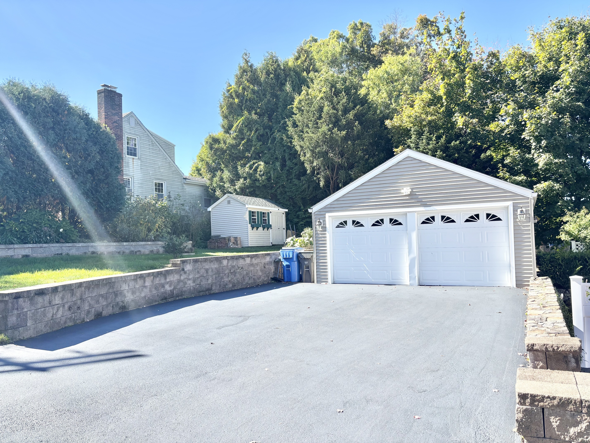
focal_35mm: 26
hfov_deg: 67.3
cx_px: 295
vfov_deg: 53.1
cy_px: 222
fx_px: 443
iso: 50
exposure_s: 1/1263
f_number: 1.6
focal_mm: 5.96
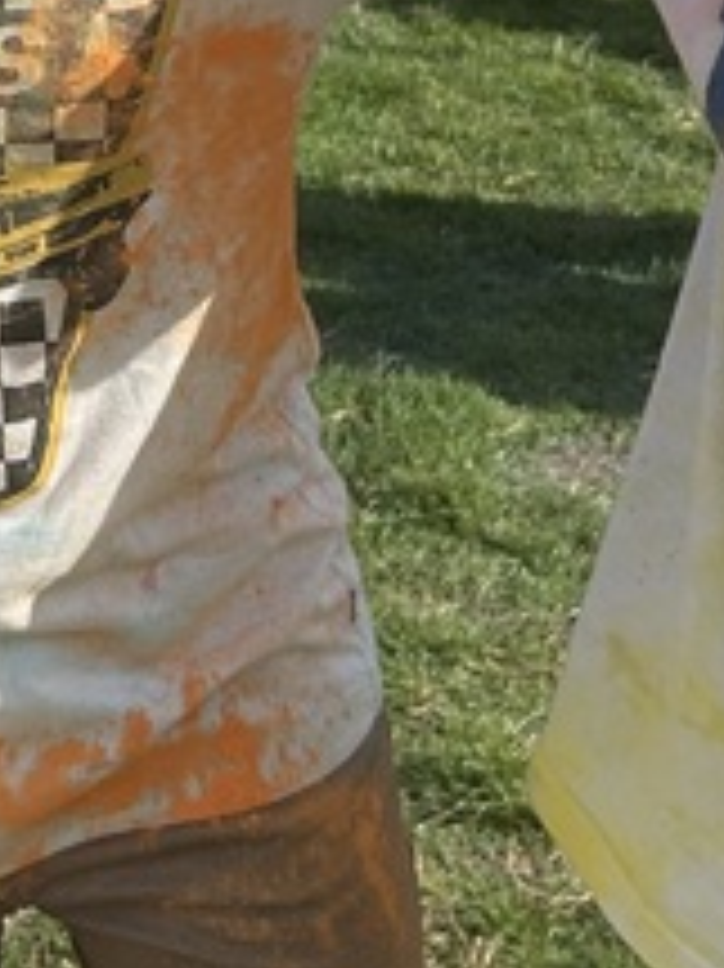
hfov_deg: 11.7
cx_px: -184
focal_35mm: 124
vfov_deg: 15.4
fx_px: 3461
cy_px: -131
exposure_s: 1/3968
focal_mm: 5.7
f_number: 1.5
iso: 50
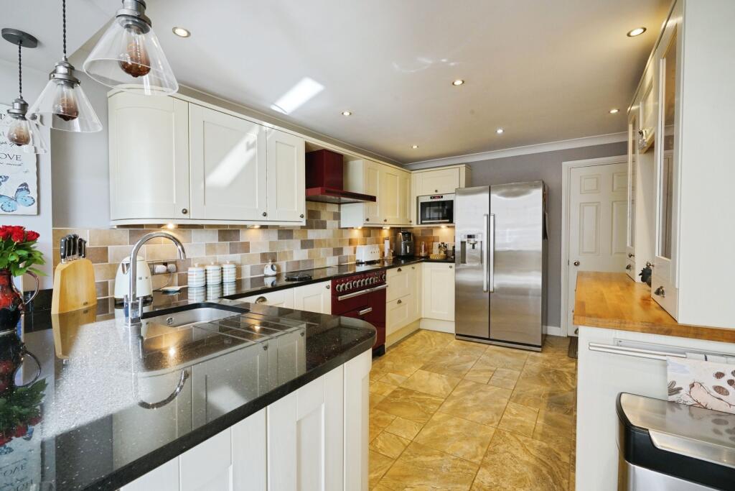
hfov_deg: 96.7
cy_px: 246
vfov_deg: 73.8
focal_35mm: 16
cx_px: 368
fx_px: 327
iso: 1600
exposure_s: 1/40
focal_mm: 16
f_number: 11
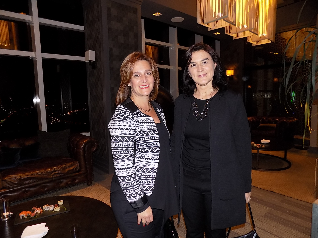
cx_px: 159
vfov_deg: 58.9
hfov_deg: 73.9
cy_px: 119
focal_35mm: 23
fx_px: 211
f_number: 3.1
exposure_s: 1/30
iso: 200
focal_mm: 4
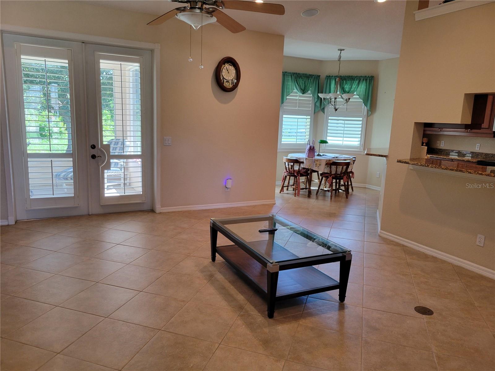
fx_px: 372
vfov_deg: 53.1
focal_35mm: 26
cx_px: 248
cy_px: 186
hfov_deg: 67.3
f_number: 1.8
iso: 200
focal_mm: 5.4
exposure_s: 1/120
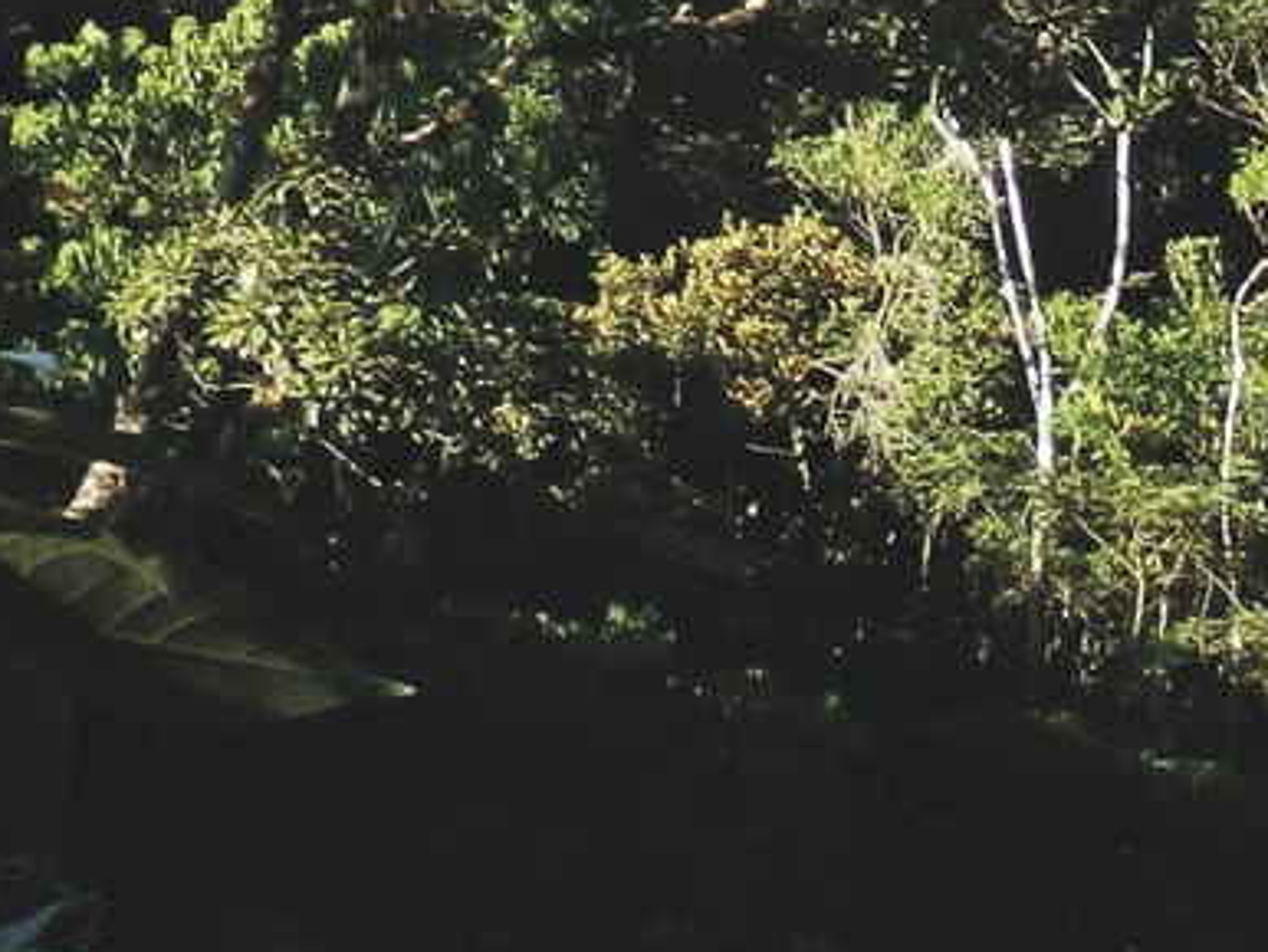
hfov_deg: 9.8
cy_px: 1197
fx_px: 7294
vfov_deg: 7.4
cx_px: 1403
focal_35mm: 199
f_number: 3.7
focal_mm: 7.3
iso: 80
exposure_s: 1/160
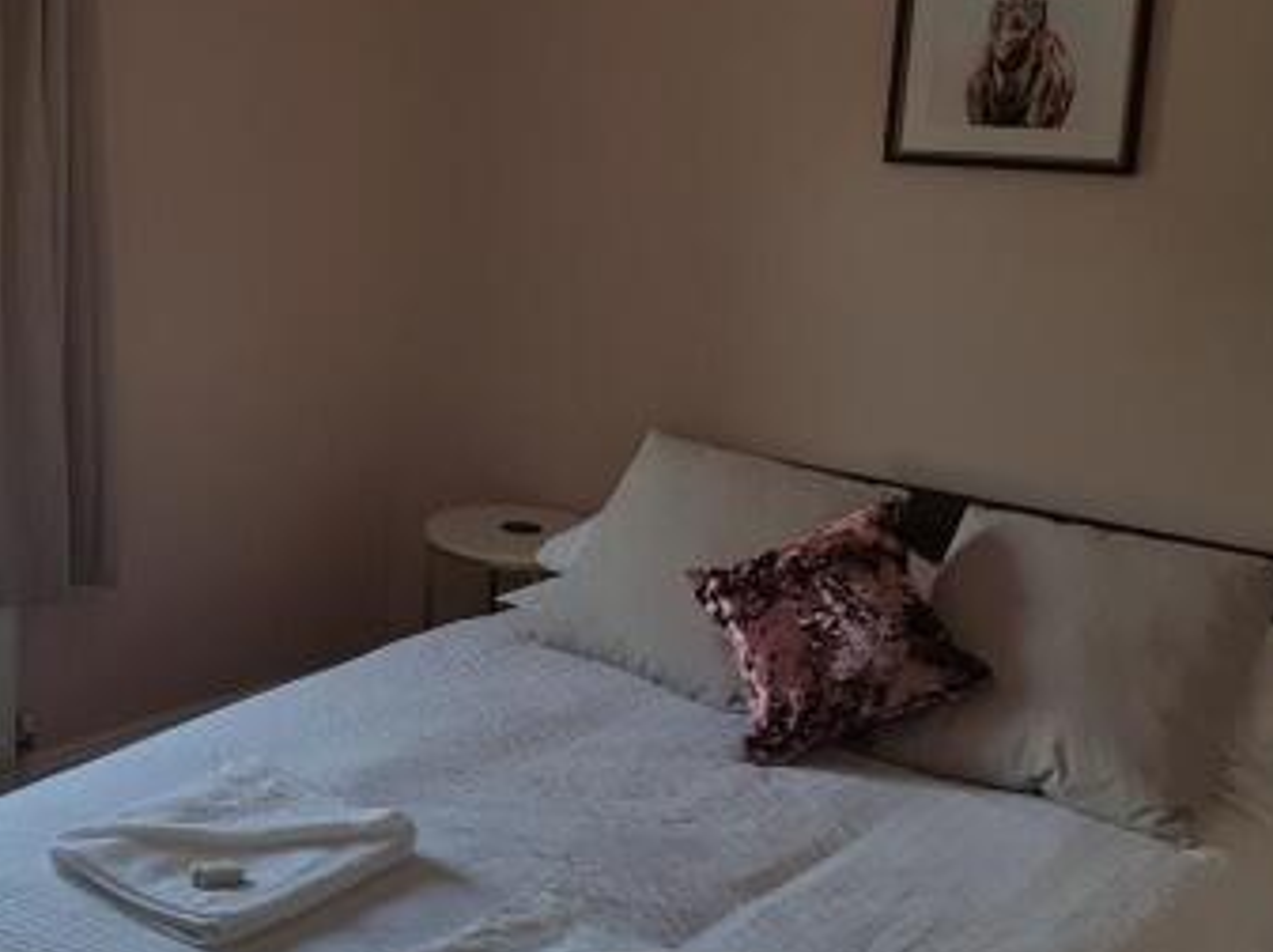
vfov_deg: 31.8
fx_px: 1653
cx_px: 433
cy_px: 293
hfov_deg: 41.6
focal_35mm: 45
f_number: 1.7
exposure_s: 1/121
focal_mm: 4.2
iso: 40
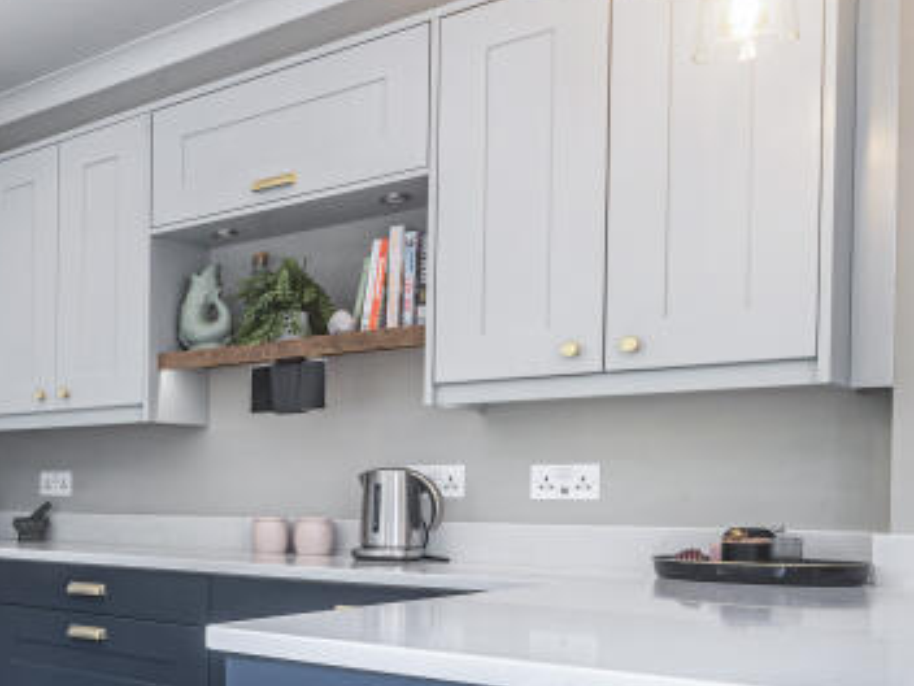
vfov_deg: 33.8
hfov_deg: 35.5
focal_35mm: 42
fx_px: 1109
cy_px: 496
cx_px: -177
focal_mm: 15
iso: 200
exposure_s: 1/8
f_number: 16
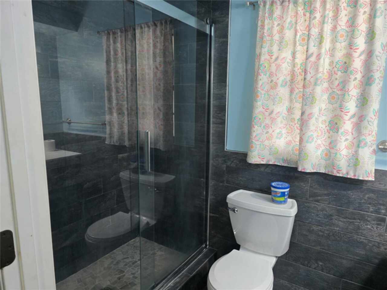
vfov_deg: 58.9
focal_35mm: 23
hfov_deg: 73.9
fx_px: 257
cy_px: 145
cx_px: 194
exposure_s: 1/120
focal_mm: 6.3
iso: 800
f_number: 1.7
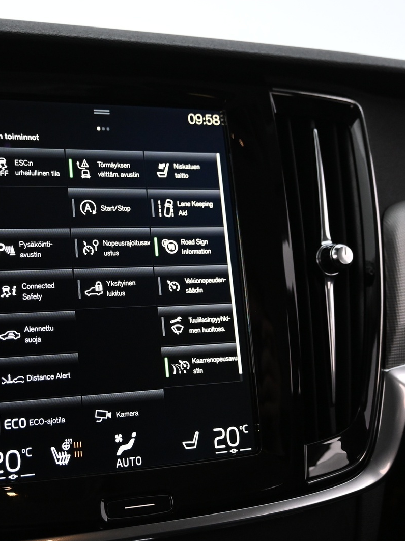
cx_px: 114
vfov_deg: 42.0
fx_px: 704
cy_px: 268
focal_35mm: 45
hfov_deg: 31.7
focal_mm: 20.5
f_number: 3.8
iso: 1800
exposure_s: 1/30
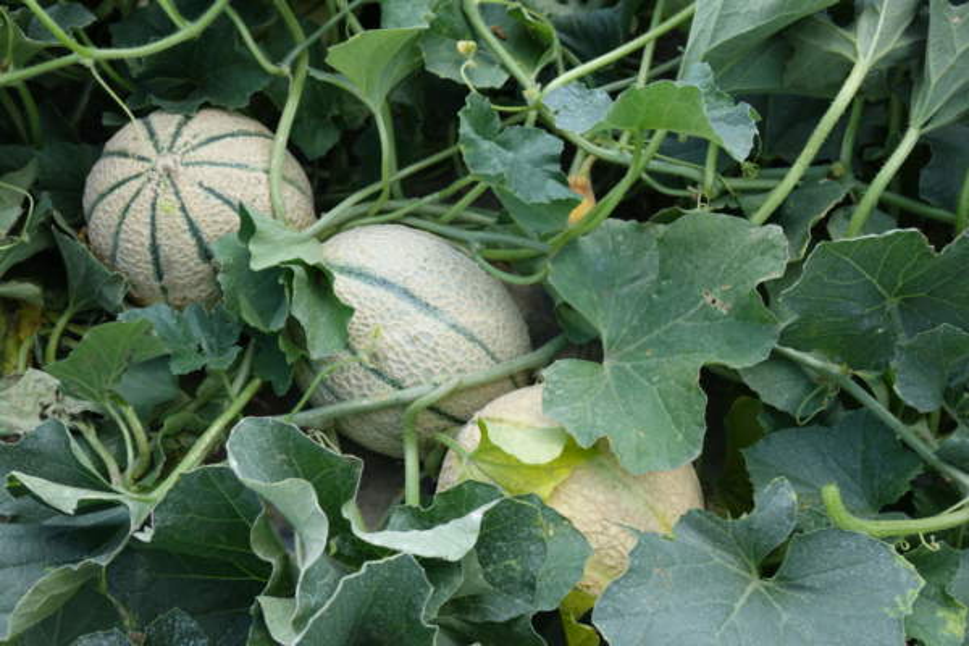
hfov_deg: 54.4
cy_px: 323
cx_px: 484
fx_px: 942
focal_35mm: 35
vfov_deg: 37.9
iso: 100
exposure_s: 1/250
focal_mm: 12.83
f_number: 4
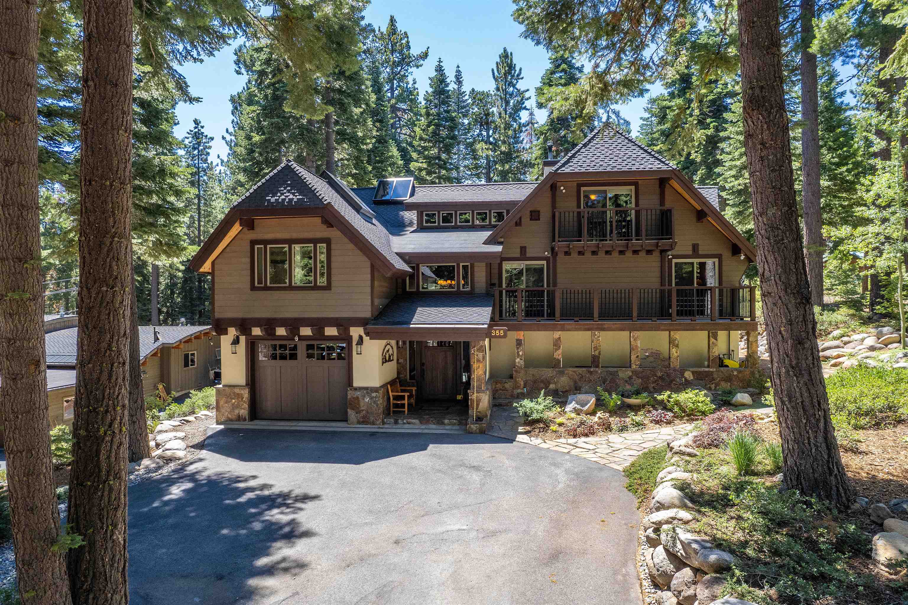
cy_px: 302
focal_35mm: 22
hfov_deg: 78.6
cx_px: 454
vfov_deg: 57.2
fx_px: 555
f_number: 2.8
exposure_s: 1/400
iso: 100
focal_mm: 8.38
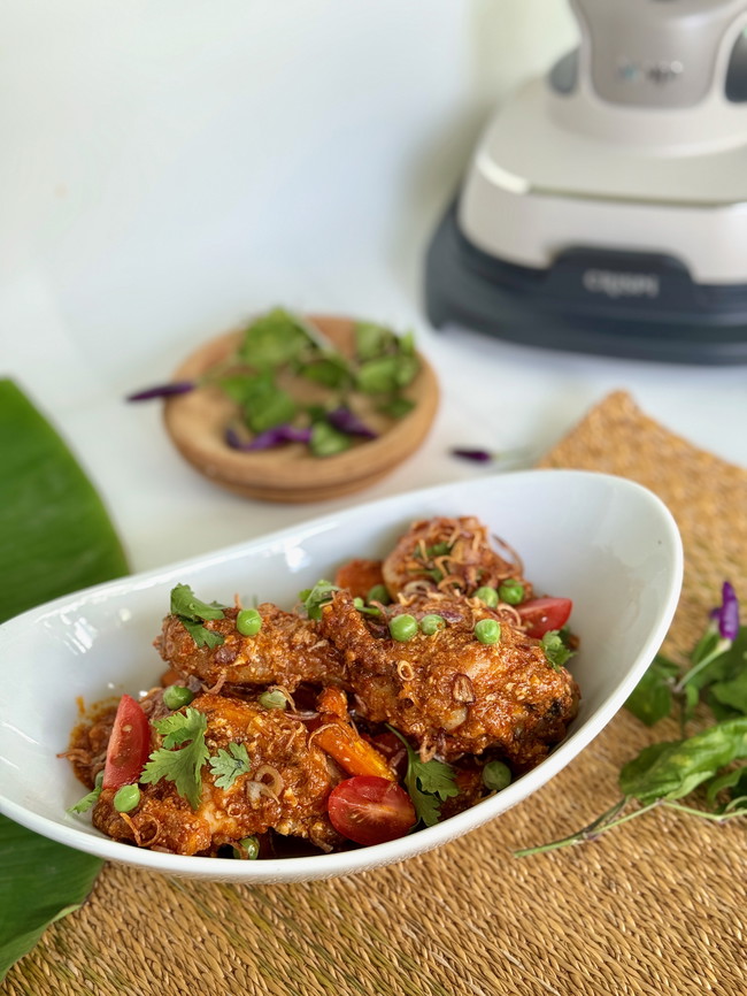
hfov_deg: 30.3
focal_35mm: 48
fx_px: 1380
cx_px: 374
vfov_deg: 39.6
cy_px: 498
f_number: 1.78
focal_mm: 6.76
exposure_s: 1/142
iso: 100
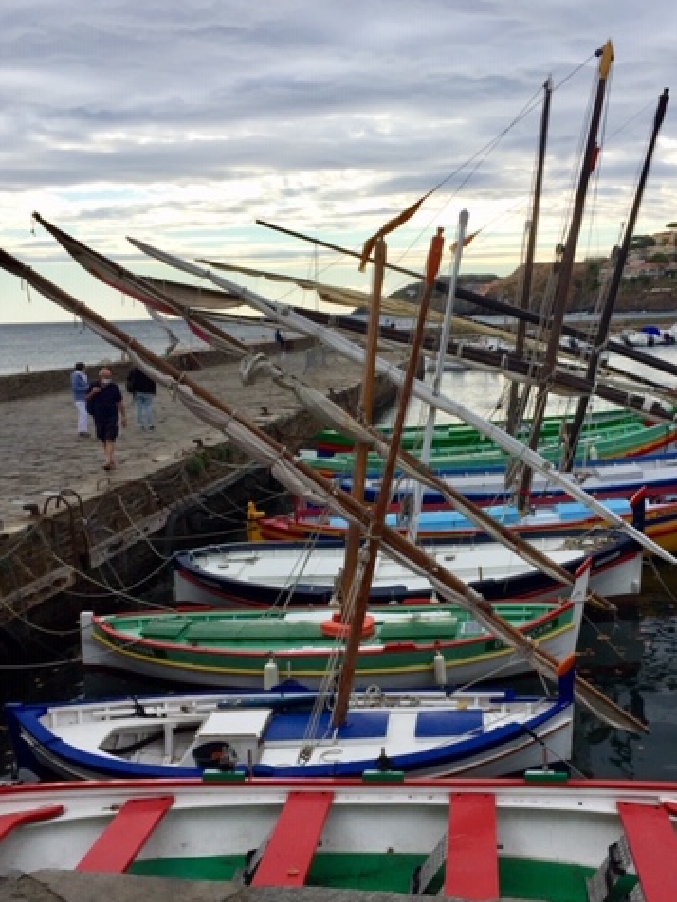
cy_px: 496
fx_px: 1017
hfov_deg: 36.7
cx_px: 396
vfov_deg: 47.8
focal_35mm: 39
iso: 32
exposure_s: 1/1883
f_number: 2.2
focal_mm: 4.15
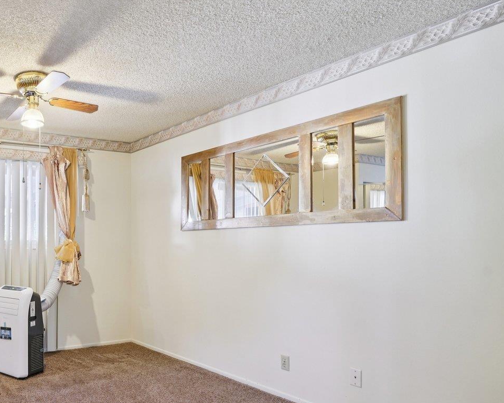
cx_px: 48
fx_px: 388
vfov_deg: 53.8
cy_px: 271
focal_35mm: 26
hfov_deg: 56.6
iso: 400
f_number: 8
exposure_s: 1/4
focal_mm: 13
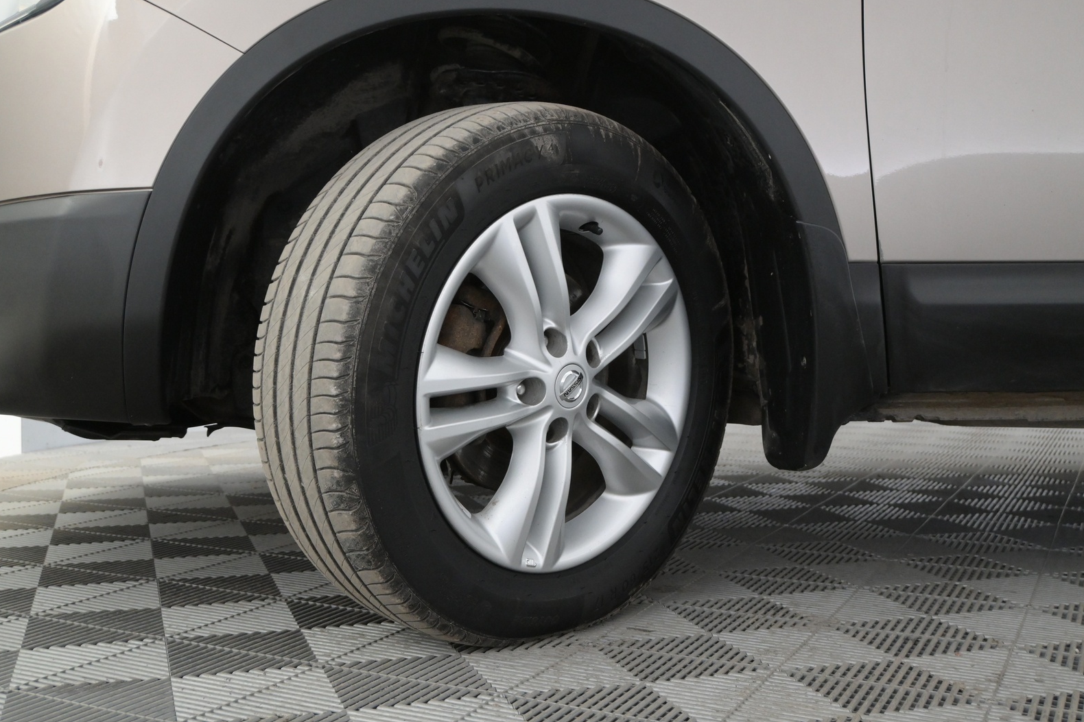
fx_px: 1204
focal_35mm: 40
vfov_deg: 33.4
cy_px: 357
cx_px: 536
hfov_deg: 48.5
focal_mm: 26
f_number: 5
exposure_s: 1/100
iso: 2500
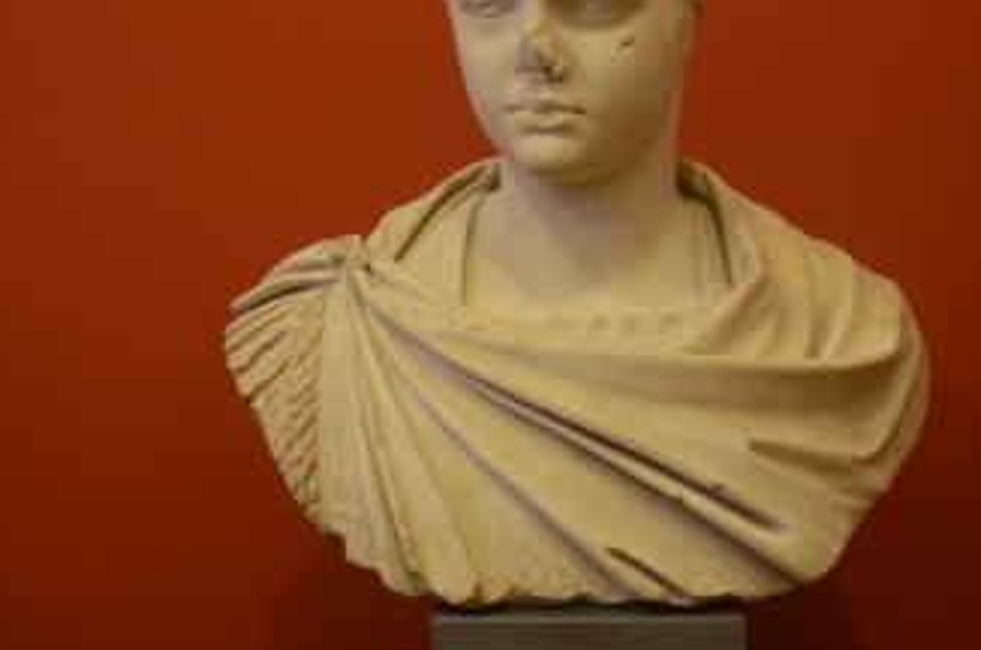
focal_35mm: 55
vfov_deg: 24.6
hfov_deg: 36.5
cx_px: 503
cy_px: 239
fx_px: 1487
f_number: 4
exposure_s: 1/8
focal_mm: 27
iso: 1250
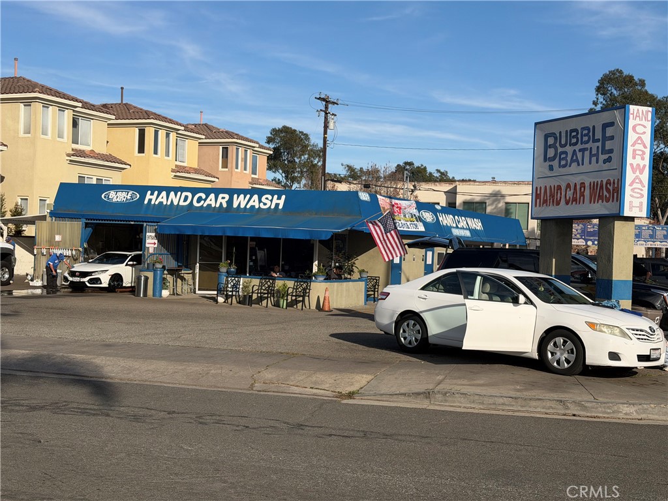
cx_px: 334
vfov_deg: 30.3
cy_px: 250
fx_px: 926
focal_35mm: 48
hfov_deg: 39.7
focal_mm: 6.76
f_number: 1.78
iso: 64
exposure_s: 1/7143
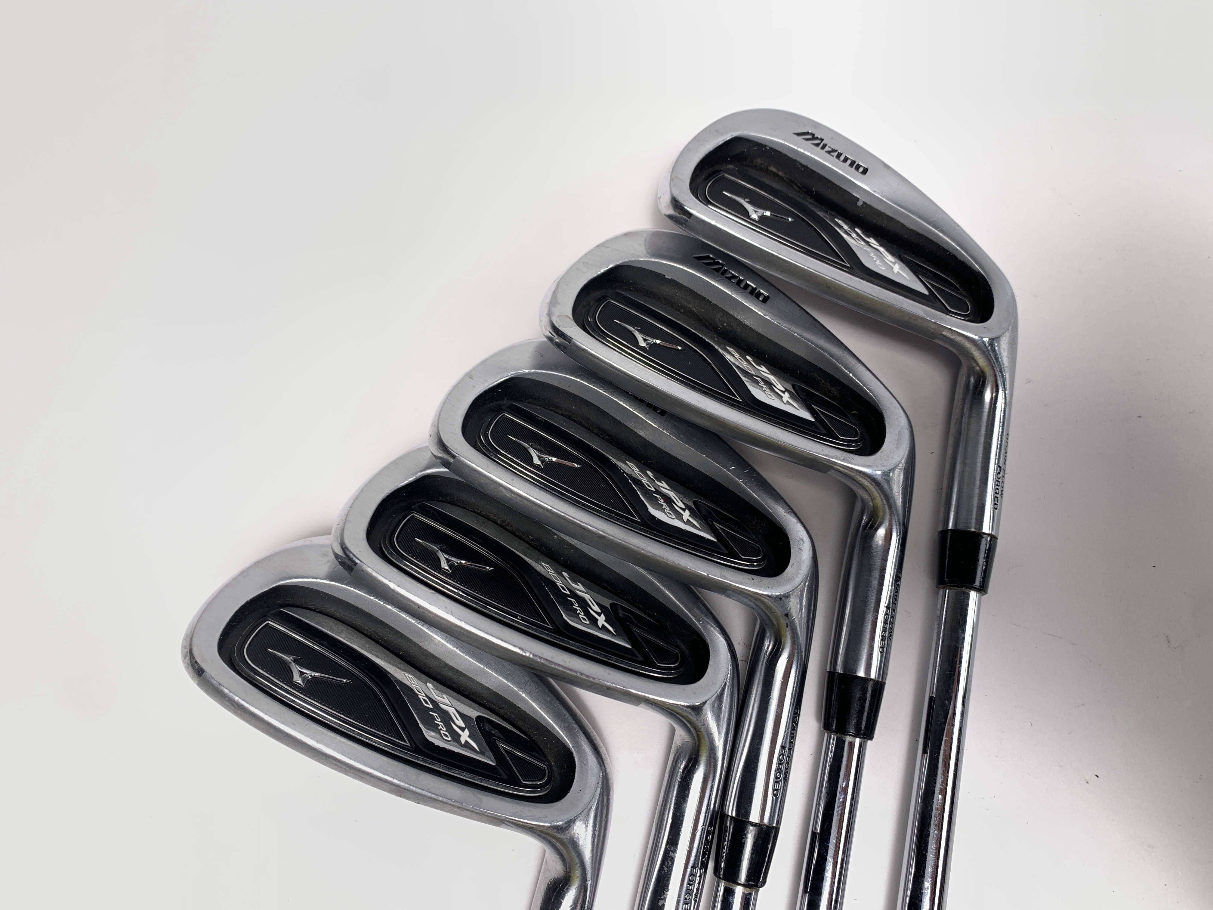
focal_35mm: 26
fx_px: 911
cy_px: 455
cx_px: 606
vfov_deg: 53.1
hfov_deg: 67.3
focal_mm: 4.25
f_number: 1.8
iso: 32
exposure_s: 1/120
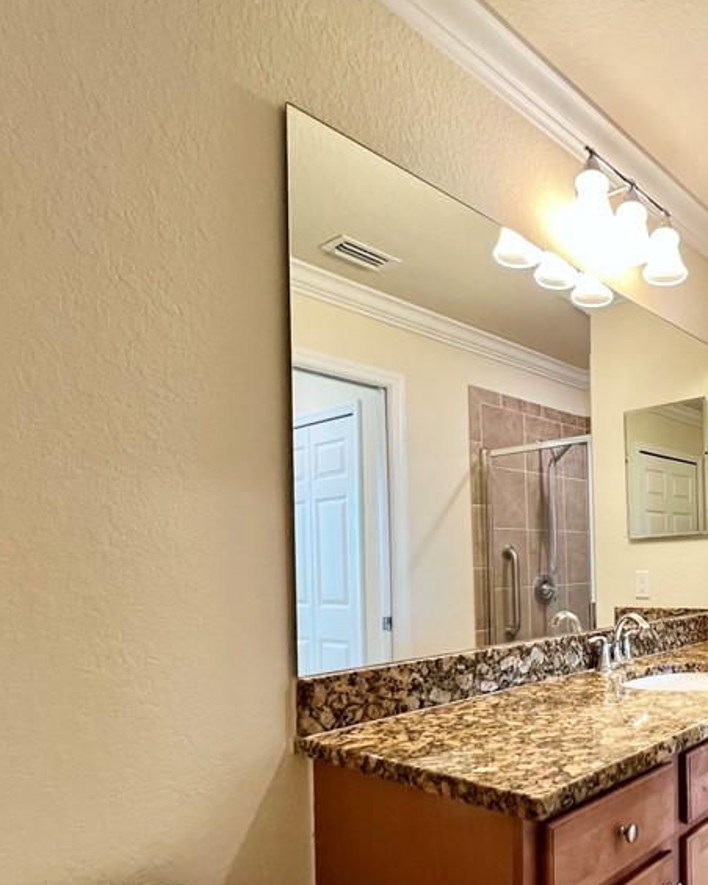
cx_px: 648
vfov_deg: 71.1
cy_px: 567
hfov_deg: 52.8
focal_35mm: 23
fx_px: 602
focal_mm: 1.57
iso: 160
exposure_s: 1/60
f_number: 1.8
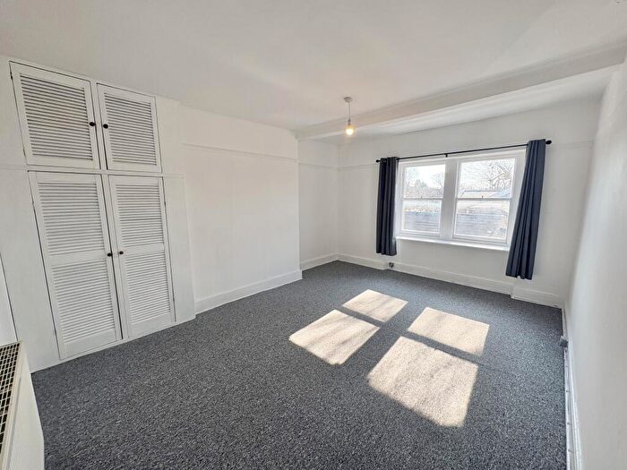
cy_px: 235
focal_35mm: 14
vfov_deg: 85.7
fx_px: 254
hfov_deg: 102.1
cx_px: 314
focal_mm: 2.22
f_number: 2.2
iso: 64
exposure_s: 1/247
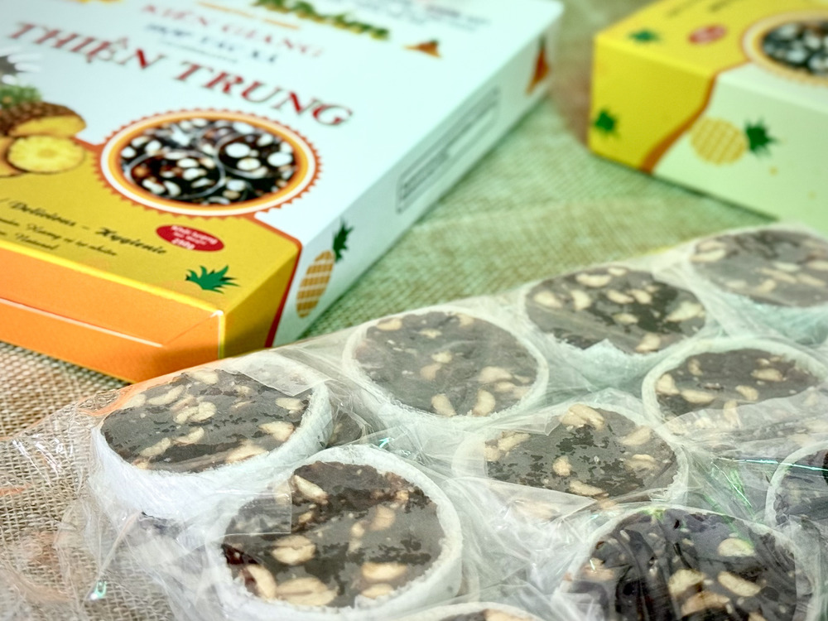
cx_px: 414
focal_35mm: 48
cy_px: 310
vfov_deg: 30.3
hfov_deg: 39.7
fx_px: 1148
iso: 125
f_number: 1.78
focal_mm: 6.76
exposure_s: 1/60
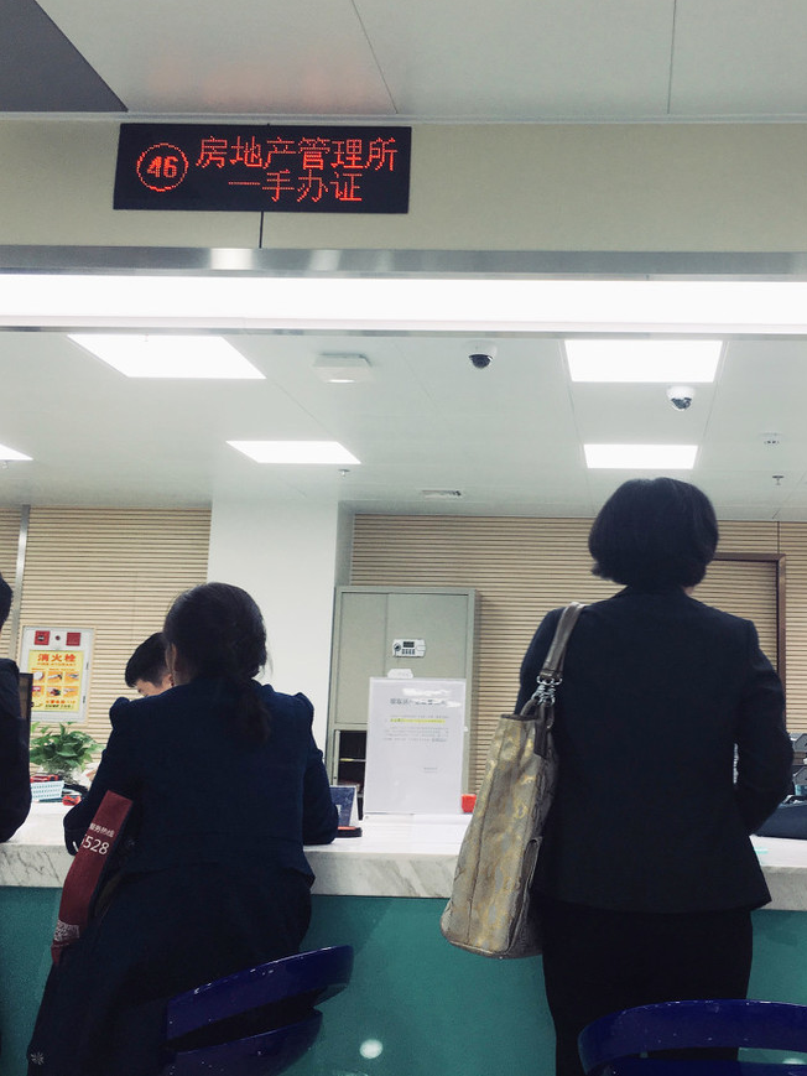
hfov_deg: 35.3
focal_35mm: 40
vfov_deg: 46.8
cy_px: 521
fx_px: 1243
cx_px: 584
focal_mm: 4.15
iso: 32
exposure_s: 1/50
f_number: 2.2
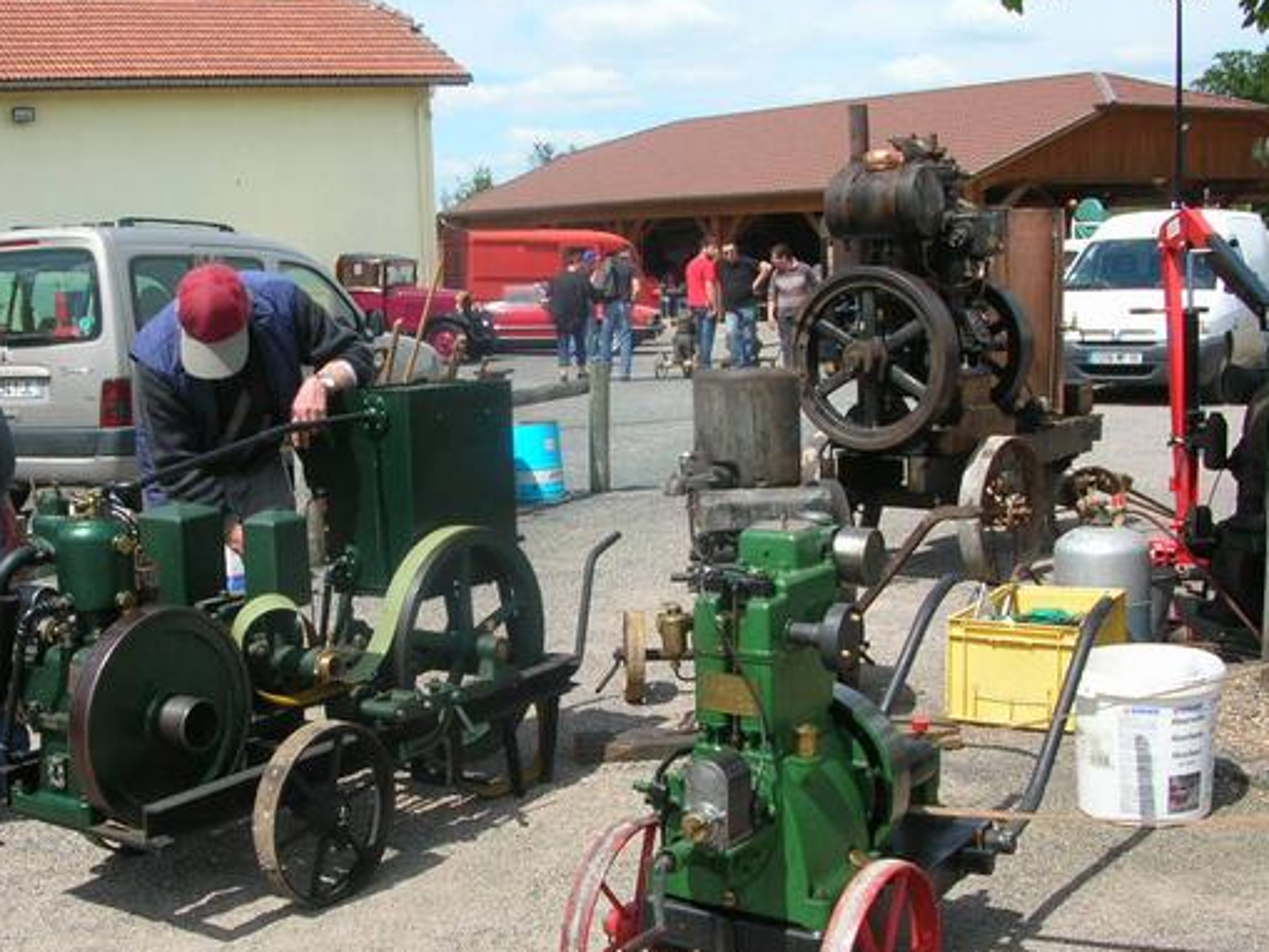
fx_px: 1613
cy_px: 531
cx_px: 534
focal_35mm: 44
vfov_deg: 32.9
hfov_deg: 42.8
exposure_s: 1/214
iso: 50
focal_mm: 5.8
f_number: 5.6
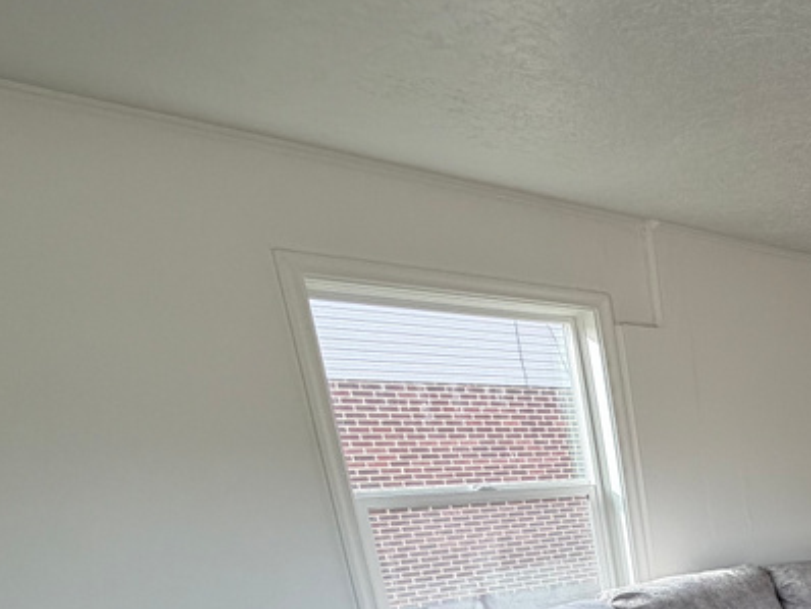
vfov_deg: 34.1
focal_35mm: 36
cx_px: 1019
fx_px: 844
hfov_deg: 36.5
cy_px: 678
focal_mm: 2.22
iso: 125
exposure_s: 1/121
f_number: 2.2
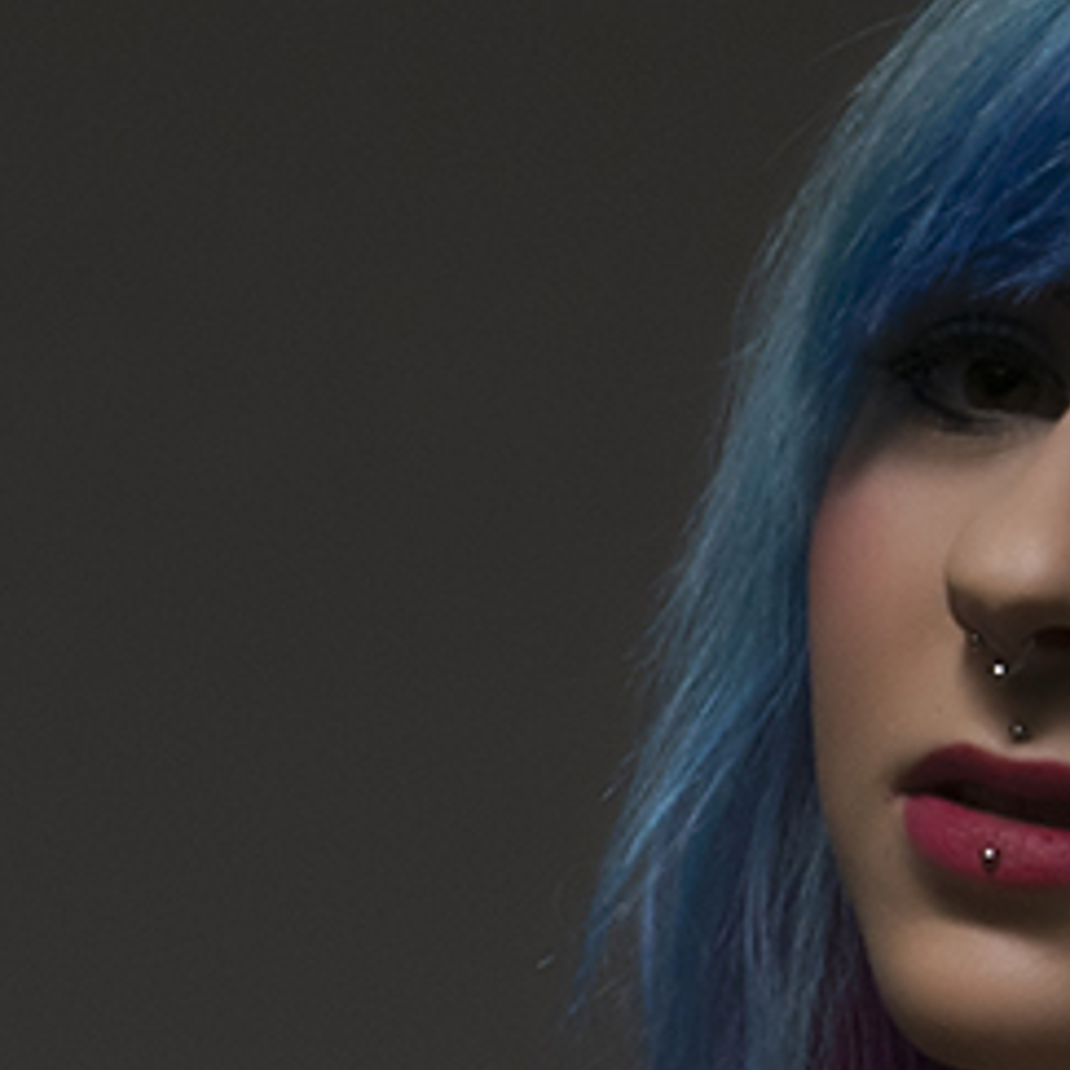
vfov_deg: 3.7
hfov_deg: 3.8
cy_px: 3157
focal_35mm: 462
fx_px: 16150
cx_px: 1623
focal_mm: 55
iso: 200
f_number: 18
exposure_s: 1/80
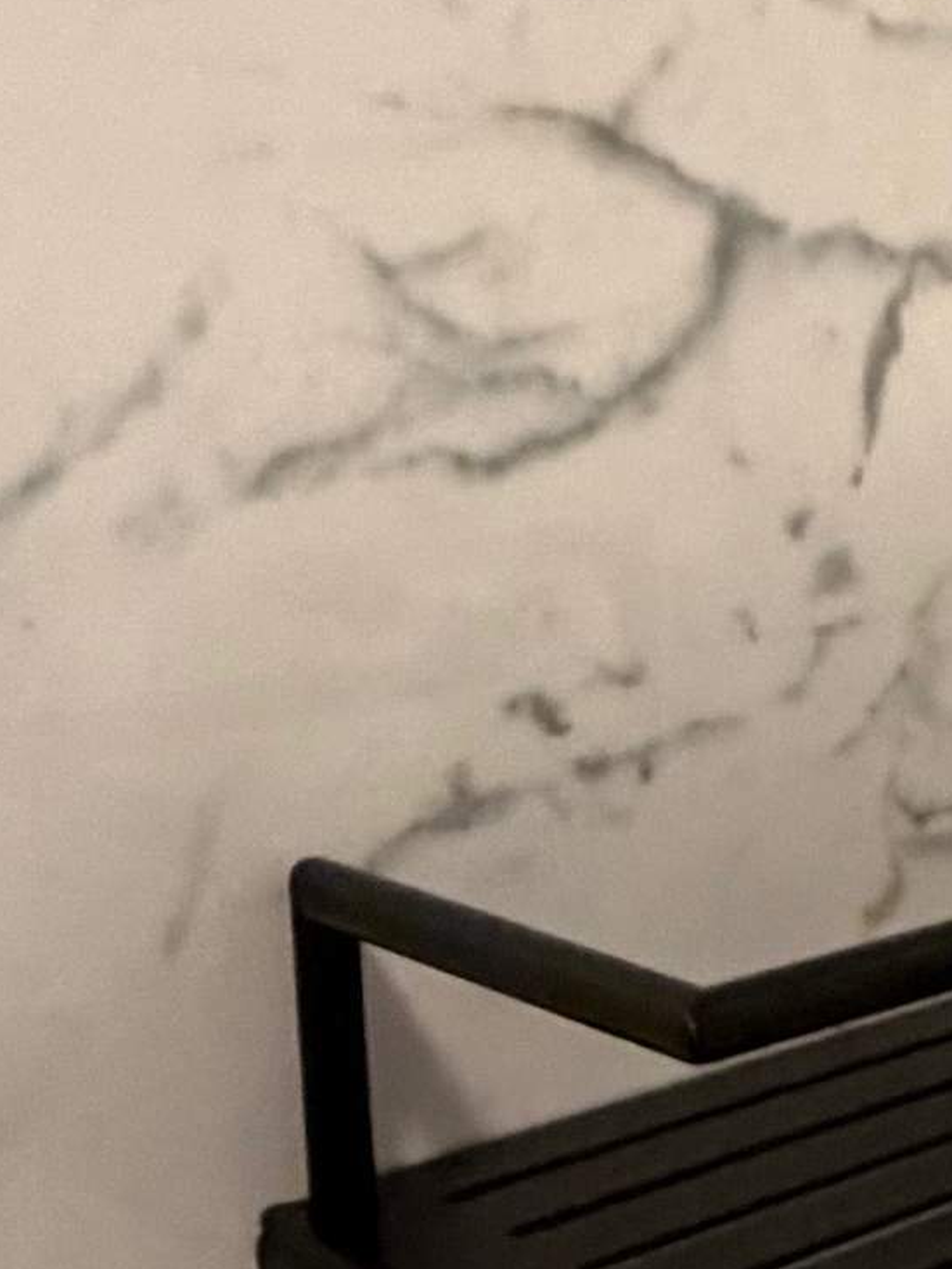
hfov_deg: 17.3
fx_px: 2823
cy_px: 611
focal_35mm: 77
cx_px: 1416
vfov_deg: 25.3
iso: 500
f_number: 2.2
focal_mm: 2.22
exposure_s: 1/60
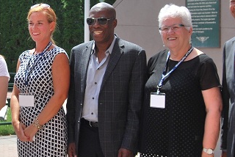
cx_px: 37
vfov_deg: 12.6
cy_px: 62
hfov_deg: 18.5
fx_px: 712
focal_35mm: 109
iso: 100
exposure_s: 1/200
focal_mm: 24
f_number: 7.1
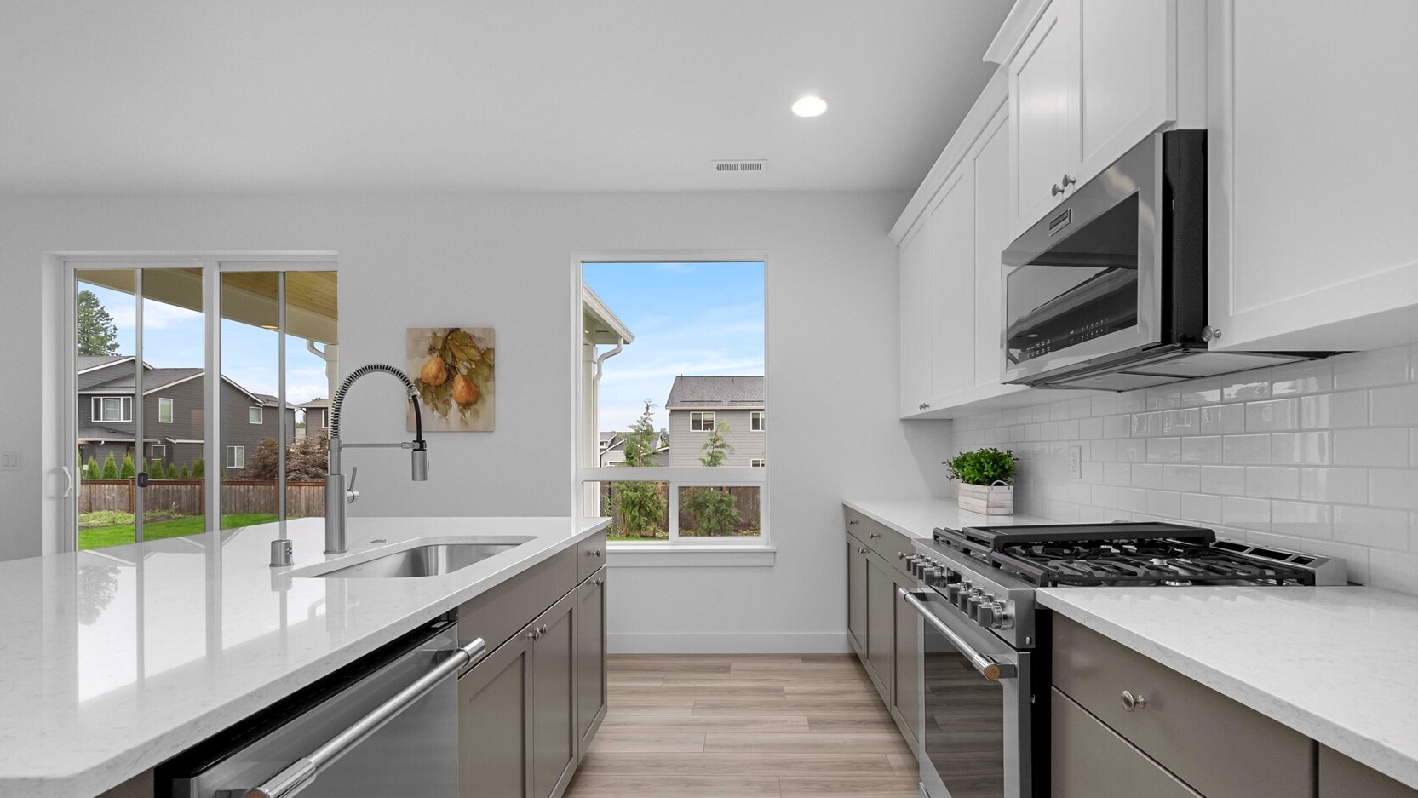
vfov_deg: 66.7
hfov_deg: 99.4
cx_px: 713
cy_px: 465
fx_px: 602
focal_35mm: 16
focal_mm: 15
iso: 5000
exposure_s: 1/30
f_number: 11
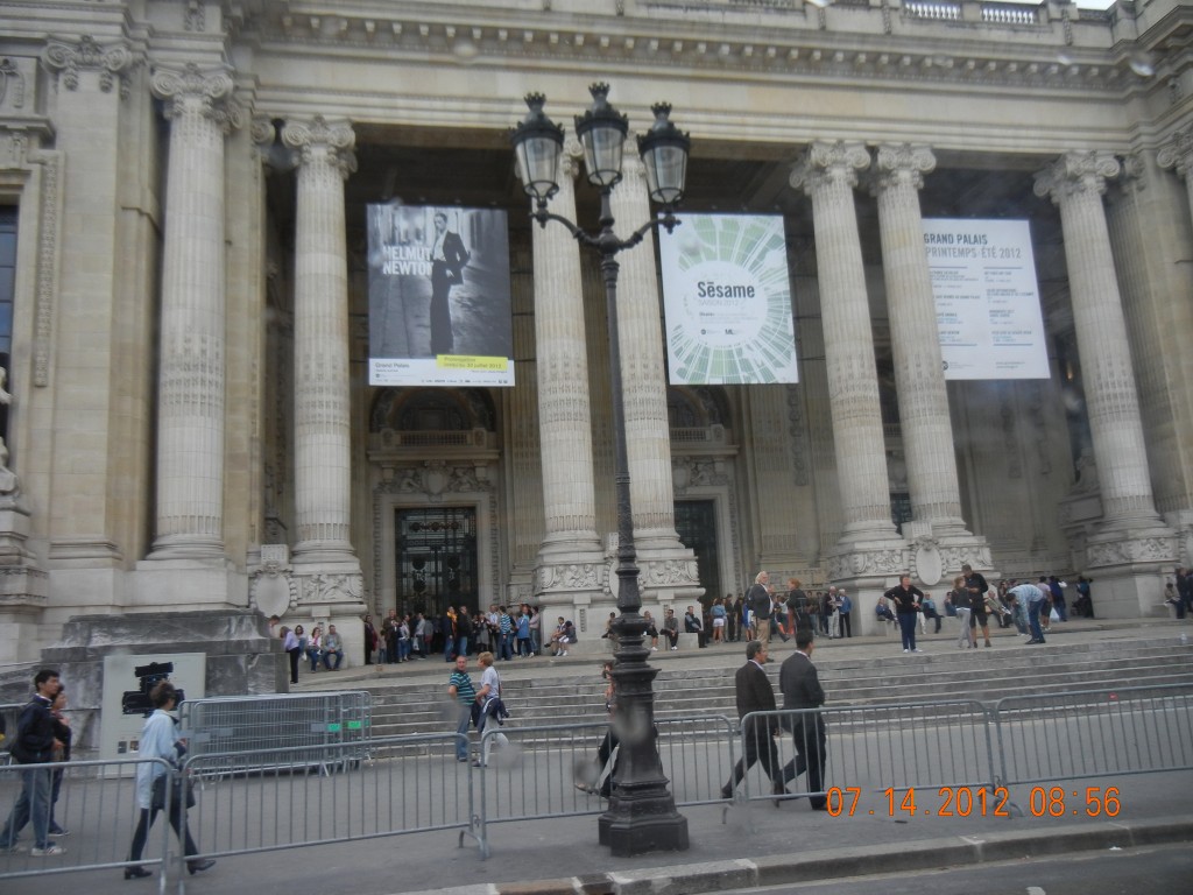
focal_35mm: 30
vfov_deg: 46.8
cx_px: 596
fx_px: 1034
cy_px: 448
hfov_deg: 60.0
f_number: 3.5
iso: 160
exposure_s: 1/296
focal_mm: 5.4
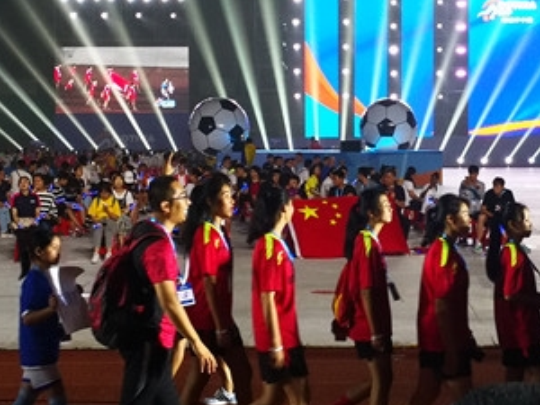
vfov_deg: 16.4
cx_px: 353
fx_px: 1404
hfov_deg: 21.7
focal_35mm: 90
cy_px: 163
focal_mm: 3.95
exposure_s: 1/50
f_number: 1.6
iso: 125
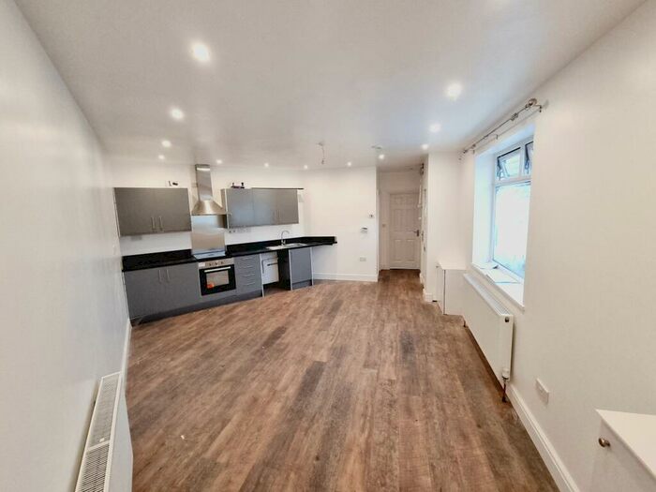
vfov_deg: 89.9
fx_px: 246
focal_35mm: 13
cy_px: 246
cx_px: 328
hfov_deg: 106.2
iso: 200
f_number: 2.2
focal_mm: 2.2
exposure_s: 1/50
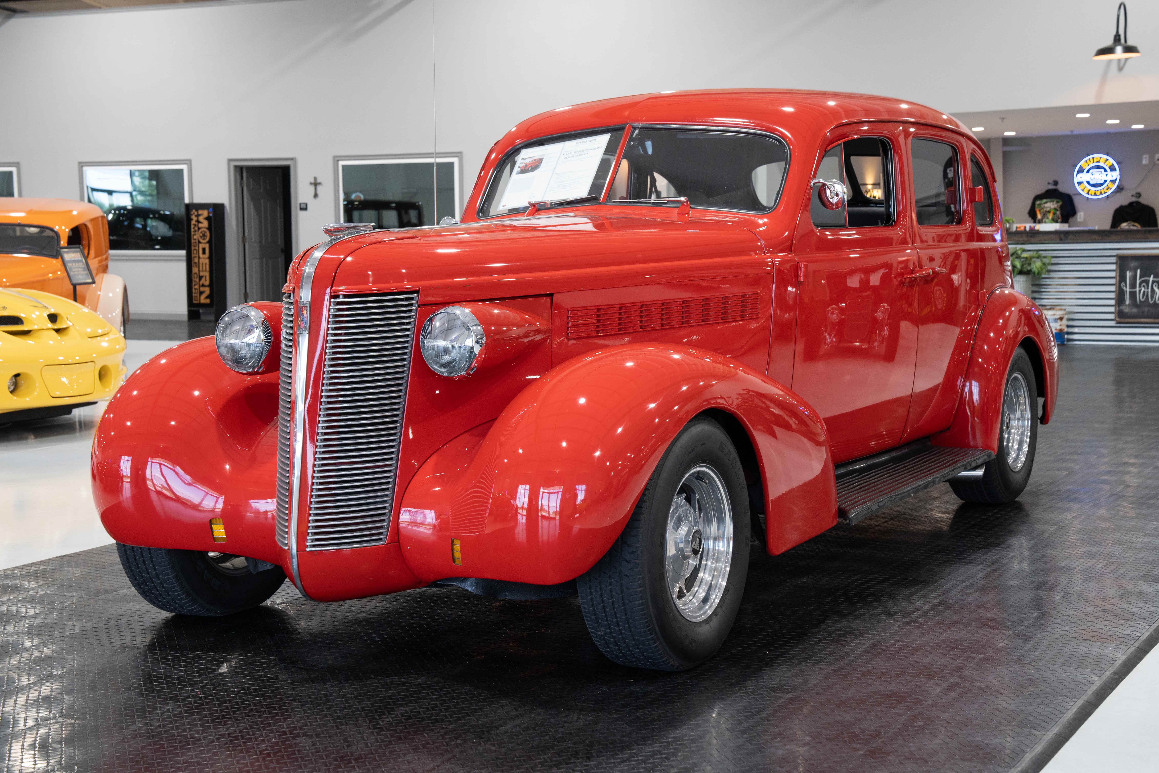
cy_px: 386
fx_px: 1738
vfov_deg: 25.1
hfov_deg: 36.9
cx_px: 580
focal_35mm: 54
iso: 1250
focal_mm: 54
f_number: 6.3
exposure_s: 1/60
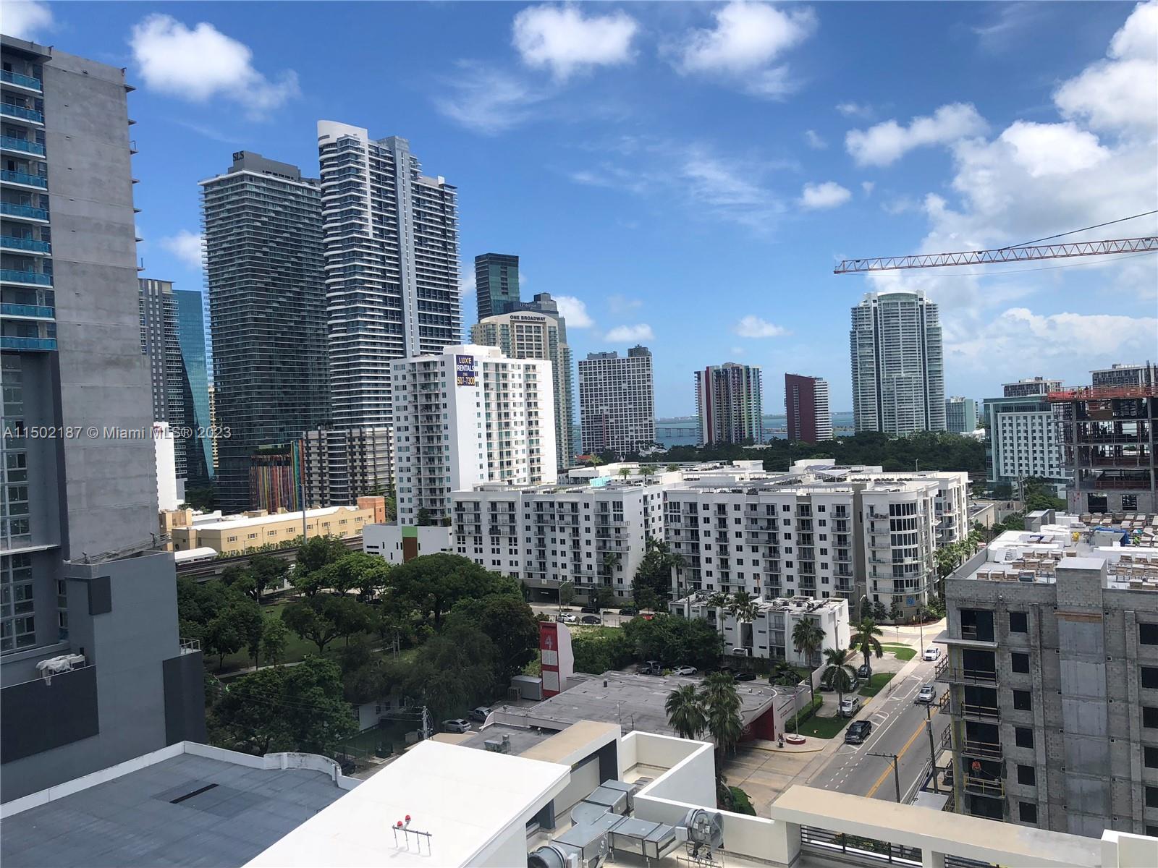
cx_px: 579
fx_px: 937
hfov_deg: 63.4
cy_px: 434
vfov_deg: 49.7
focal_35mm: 28
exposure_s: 1/2525
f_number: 1.8
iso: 20
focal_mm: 4
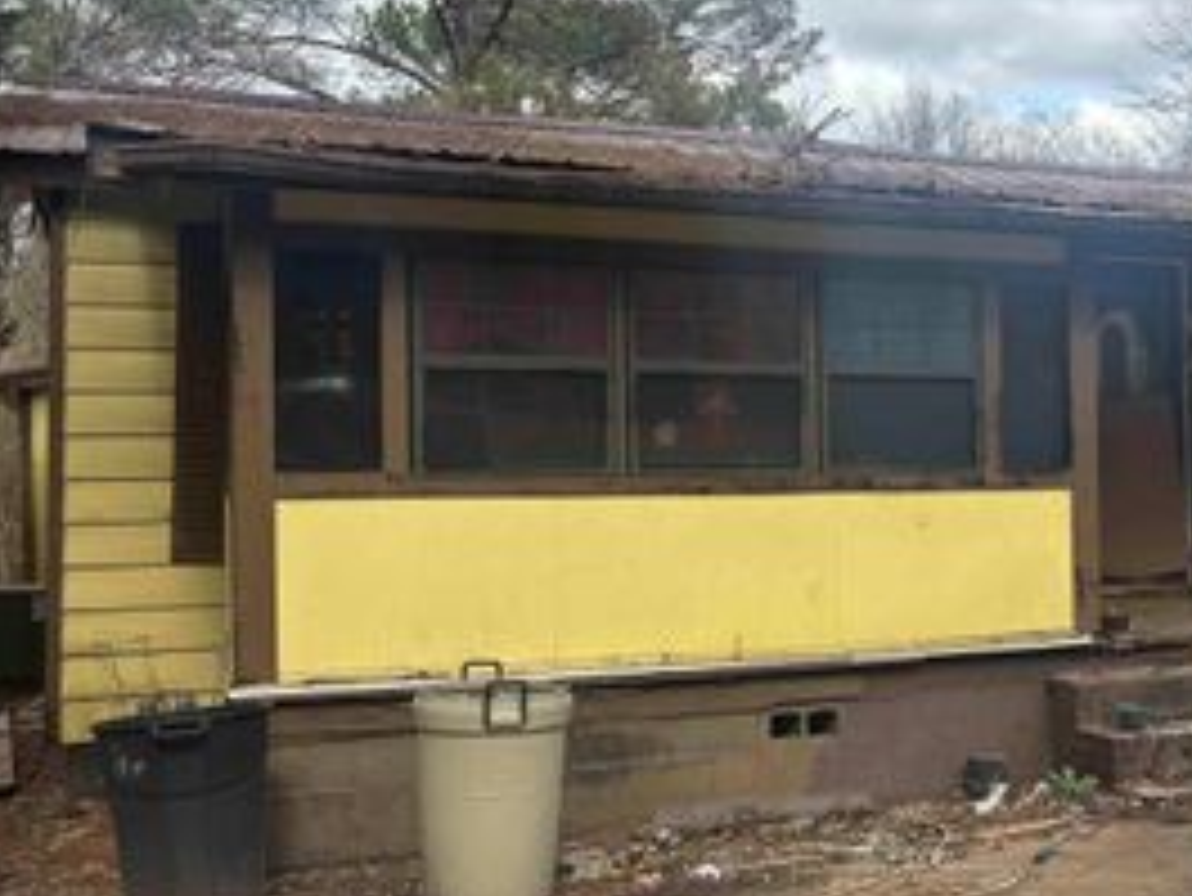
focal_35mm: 49
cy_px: 466
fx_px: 1688
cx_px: 1012
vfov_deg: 29.7
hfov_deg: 37.0
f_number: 1.6
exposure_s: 1/1477
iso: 50
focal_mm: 5.96
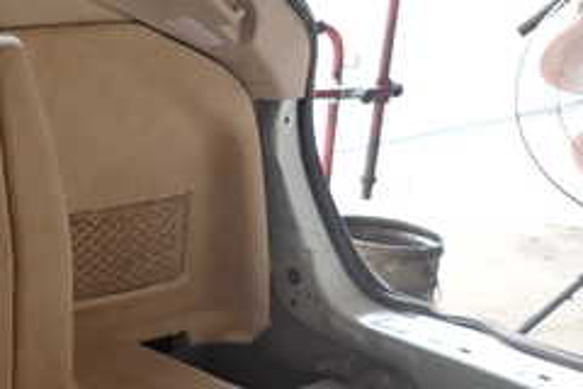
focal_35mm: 65
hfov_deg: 27.7
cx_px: -87
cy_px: 158
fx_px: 1053
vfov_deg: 20.9
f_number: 2
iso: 100
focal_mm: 4.5
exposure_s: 1/200
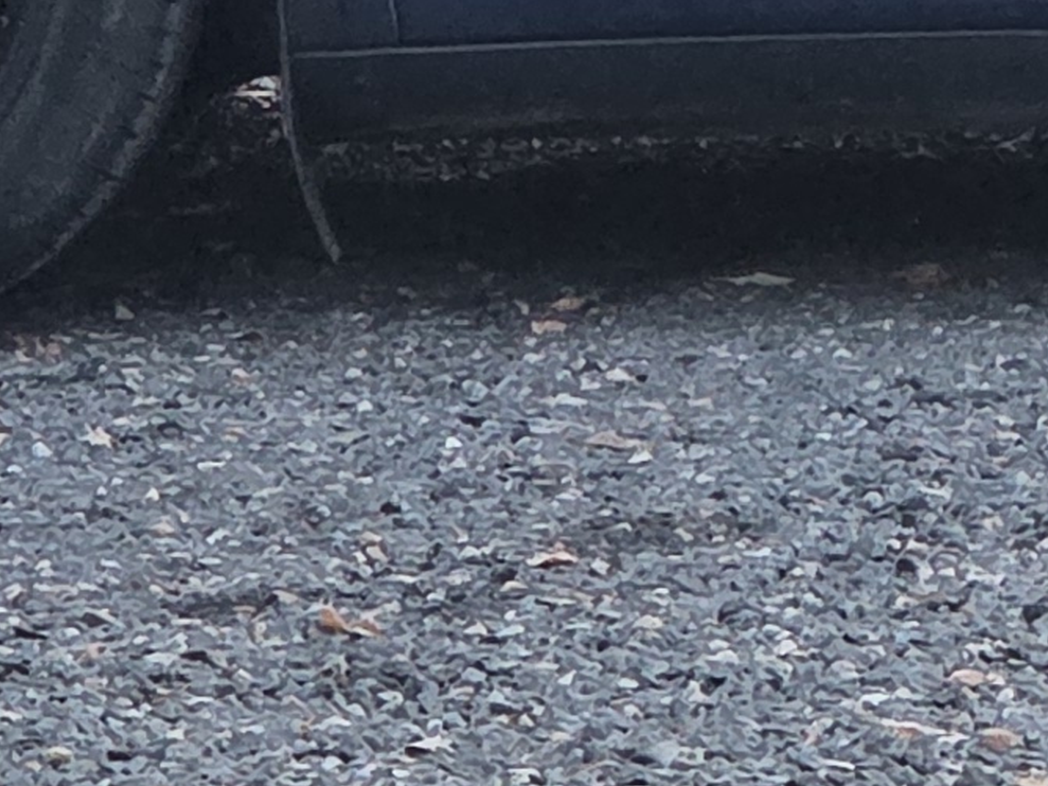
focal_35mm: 413
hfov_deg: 4.8
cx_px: 1567
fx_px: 12504
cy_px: -764
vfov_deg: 3.6
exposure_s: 1/100
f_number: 2.4
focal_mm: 7
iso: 500
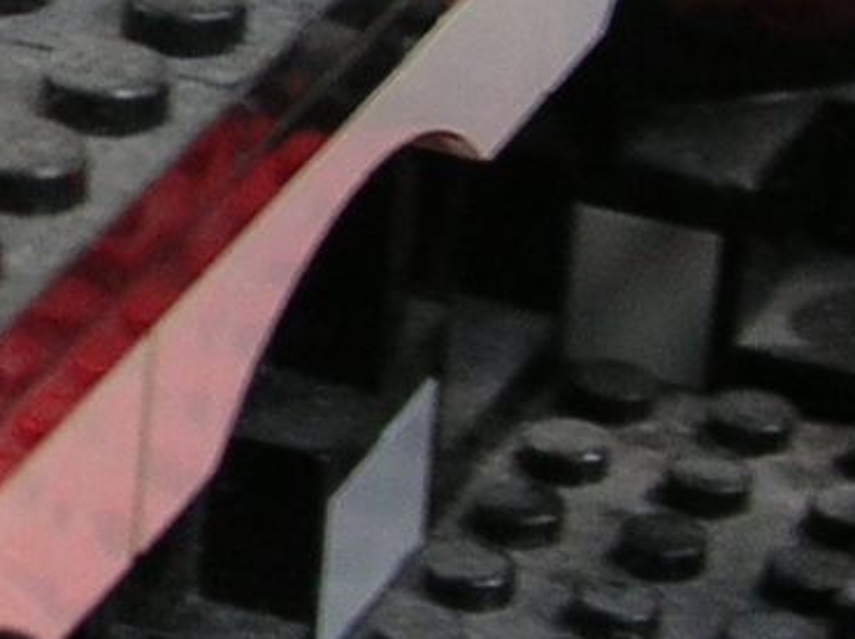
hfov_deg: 7.4
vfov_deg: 5.7
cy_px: 160
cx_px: -509
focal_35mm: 261
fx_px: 6438
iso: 50
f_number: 2.8
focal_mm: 6.9
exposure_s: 1/9.8
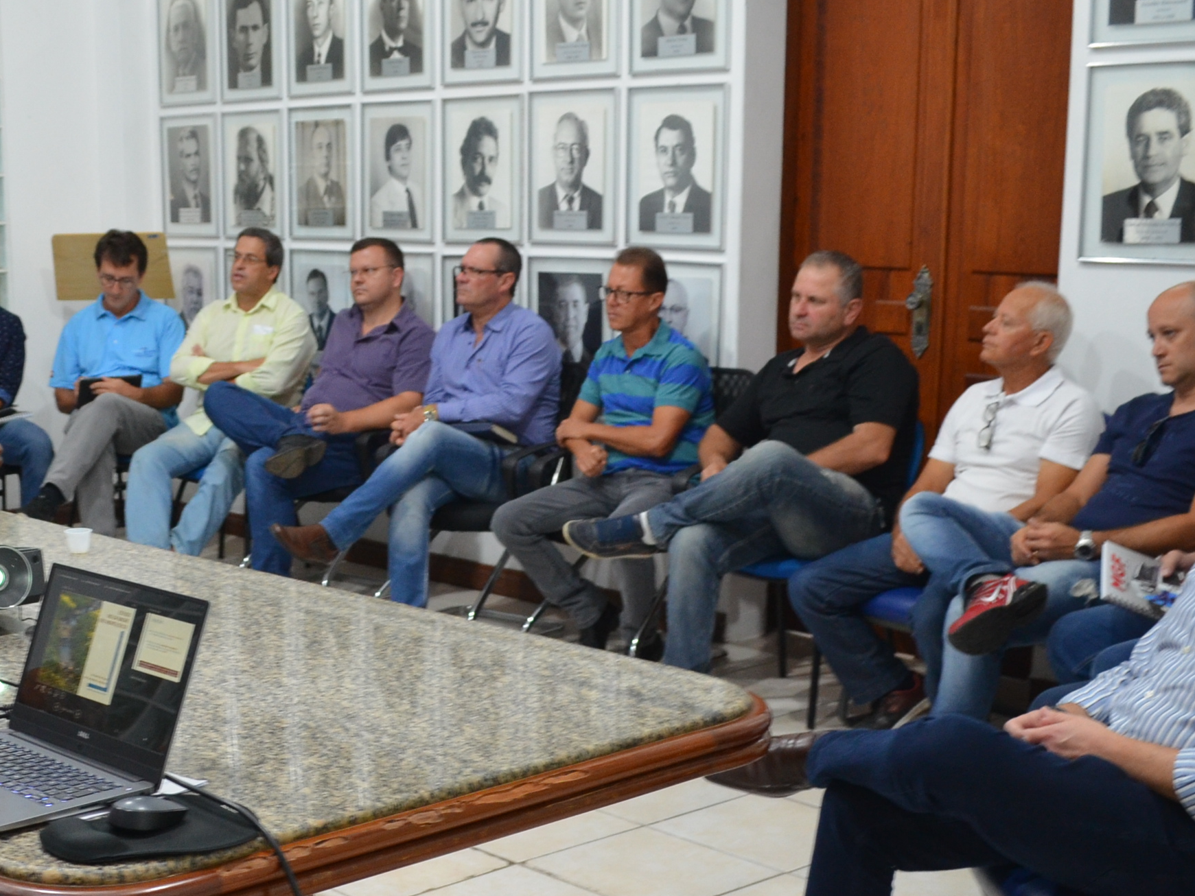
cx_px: 178
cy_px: 644
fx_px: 1899
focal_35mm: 55
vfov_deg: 26.3
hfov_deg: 33.5
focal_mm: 18
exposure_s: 1/60
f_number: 4
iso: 800
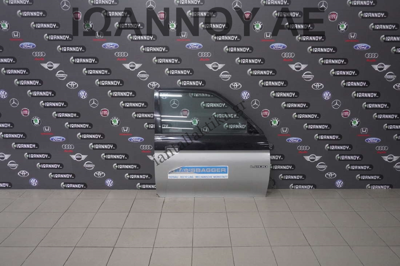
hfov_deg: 59.5
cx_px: 200
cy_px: 133
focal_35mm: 32
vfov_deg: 41.7
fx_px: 350
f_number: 4
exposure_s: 1/160
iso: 4000
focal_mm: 21
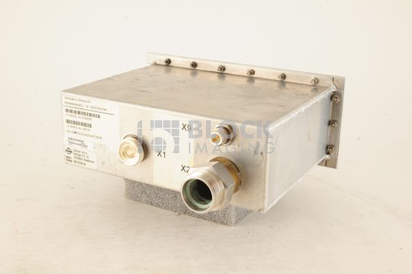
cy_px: 137
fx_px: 572
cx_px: 206
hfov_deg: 39.6
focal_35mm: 50
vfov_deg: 26.9
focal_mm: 50
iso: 1600
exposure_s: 1/125
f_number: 13
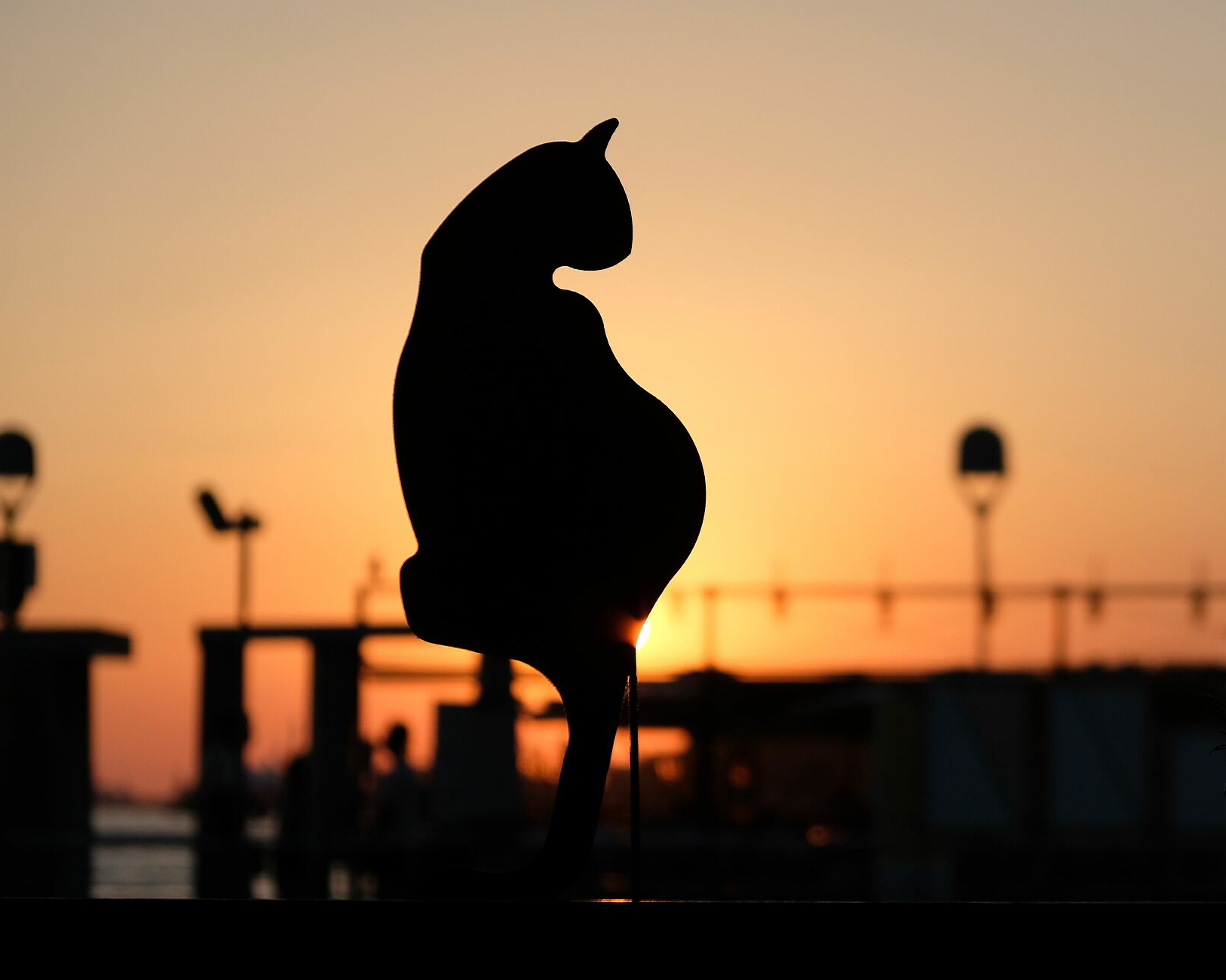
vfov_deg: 13.4
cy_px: 433
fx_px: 4172
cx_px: 896
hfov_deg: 16.6
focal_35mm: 115
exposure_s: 1/1400
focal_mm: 55
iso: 400
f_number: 4
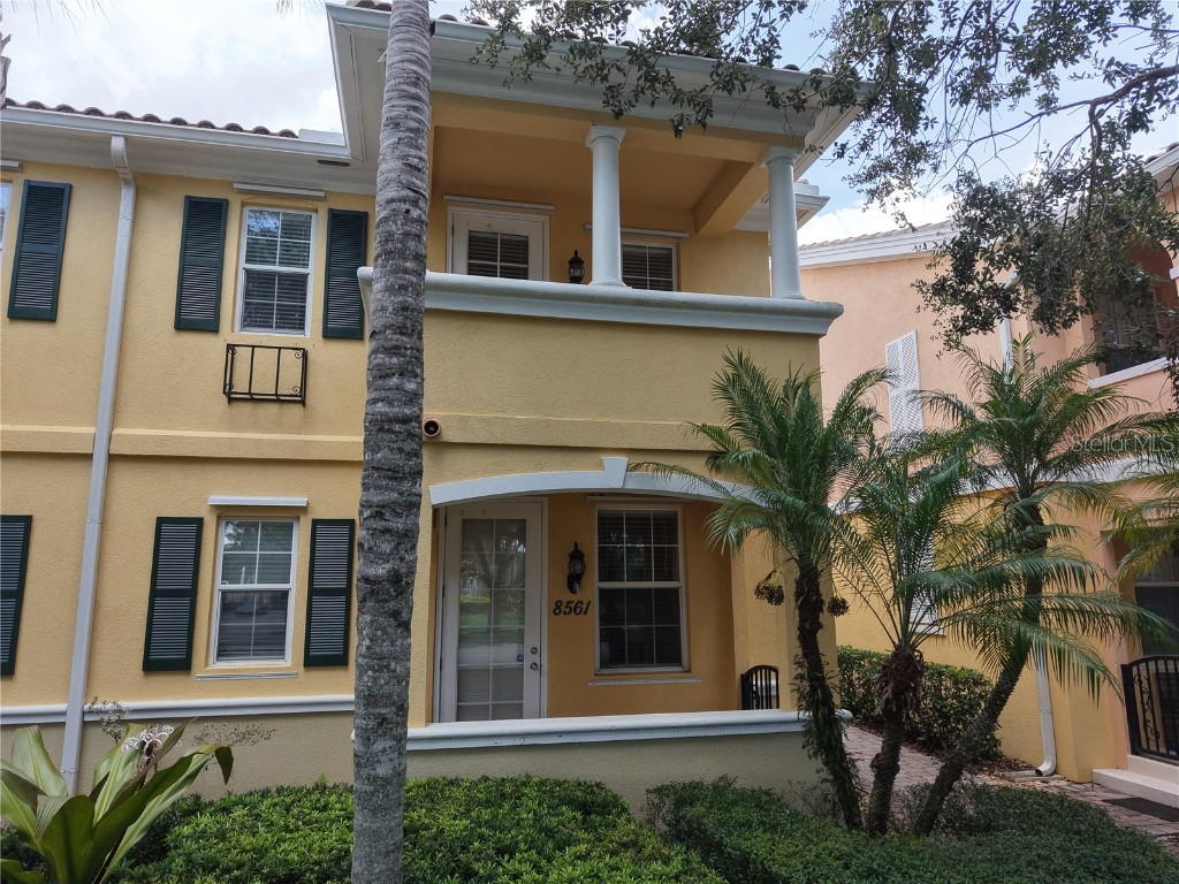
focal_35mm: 24
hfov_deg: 71.6
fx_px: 817
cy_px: 442
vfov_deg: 56.8
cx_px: 590
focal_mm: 8.67
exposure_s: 1/1600
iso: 410
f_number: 1.8
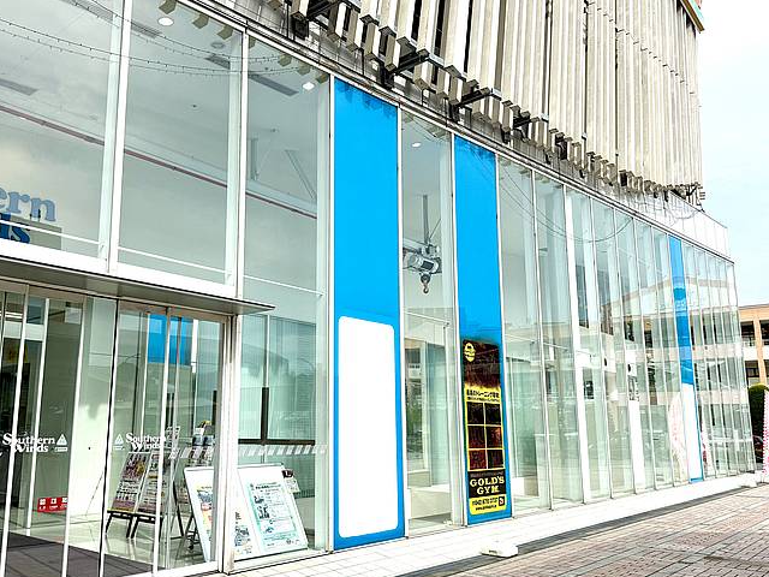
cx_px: 318
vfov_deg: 46.8
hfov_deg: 59.6
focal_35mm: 30
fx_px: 666
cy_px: 301
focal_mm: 6.76
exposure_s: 1/4673
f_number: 1.78
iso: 80
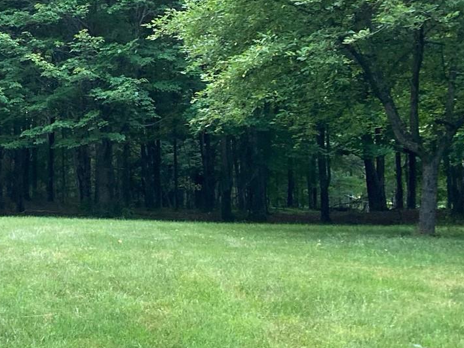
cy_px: 134
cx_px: 88
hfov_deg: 23.7
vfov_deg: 18.2
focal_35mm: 81
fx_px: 1086
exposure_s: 1/60
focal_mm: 3.99
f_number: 1.8
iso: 160
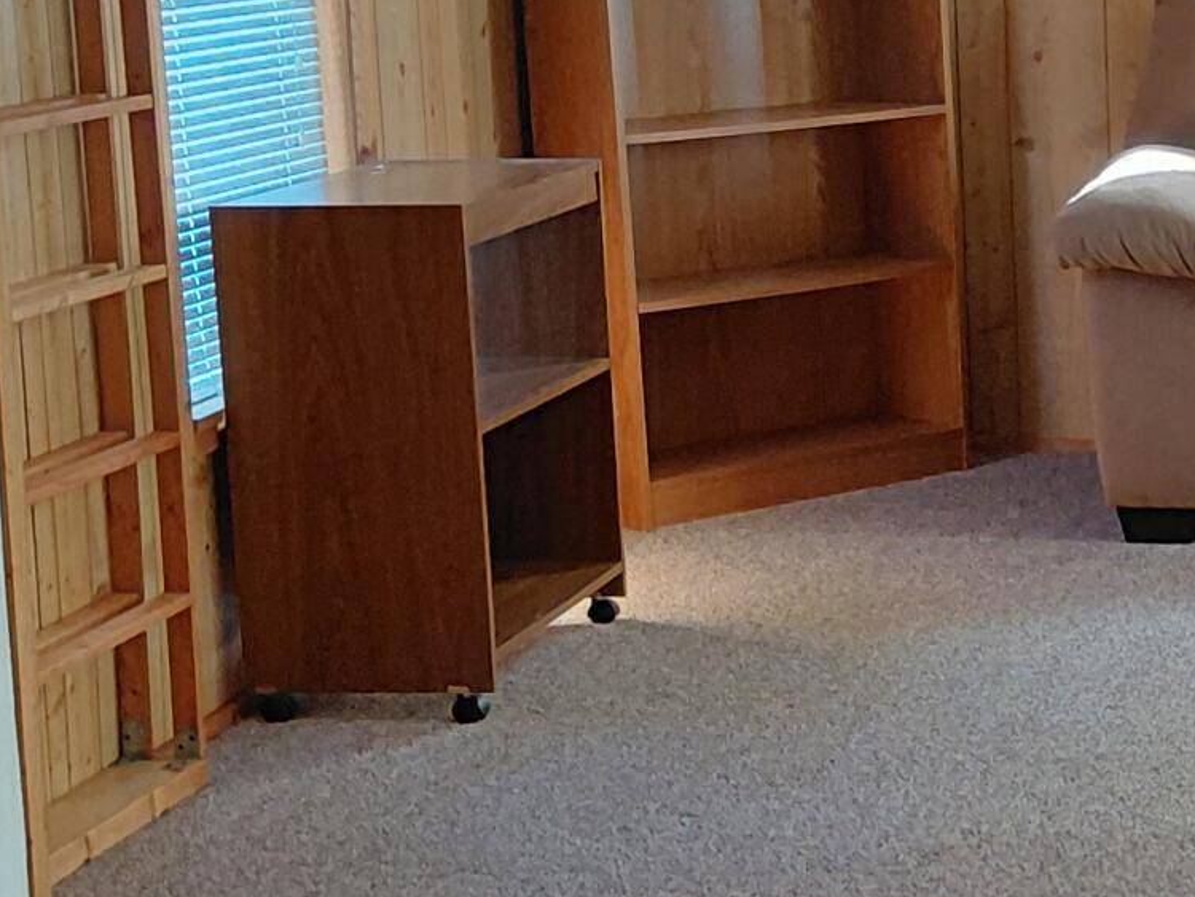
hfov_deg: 18.7
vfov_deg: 14.8
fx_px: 3453
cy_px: 335
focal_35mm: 100
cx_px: 1381
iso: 250
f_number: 1.8
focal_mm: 4.69
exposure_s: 1/60
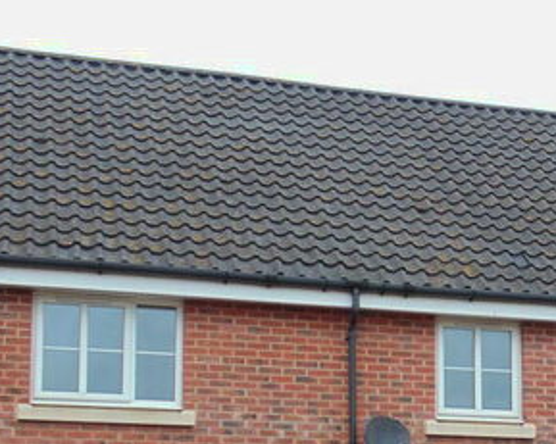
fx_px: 1596
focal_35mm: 97
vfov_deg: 15.5
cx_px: 591
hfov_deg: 19.1
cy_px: 474
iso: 80
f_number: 3.6
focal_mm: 7.4
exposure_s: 1/40
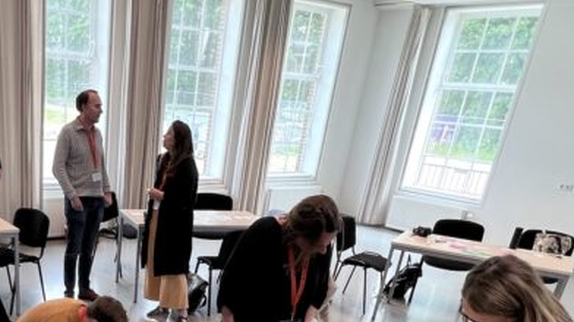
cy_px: 397
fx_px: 563
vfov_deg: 27.6
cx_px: 119
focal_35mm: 37
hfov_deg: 50.9
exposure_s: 1/100
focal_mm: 1.57
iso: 100
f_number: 1.8
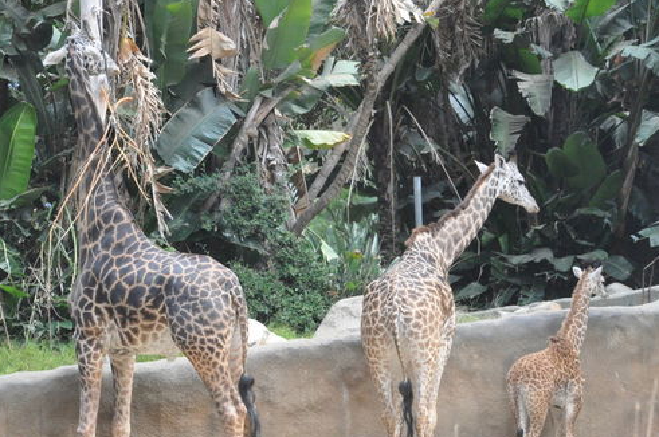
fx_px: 3140
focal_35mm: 172
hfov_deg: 12.0
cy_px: 253
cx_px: 362
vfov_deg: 8.0
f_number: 10
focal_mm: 75
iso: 2000
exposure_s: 1/400
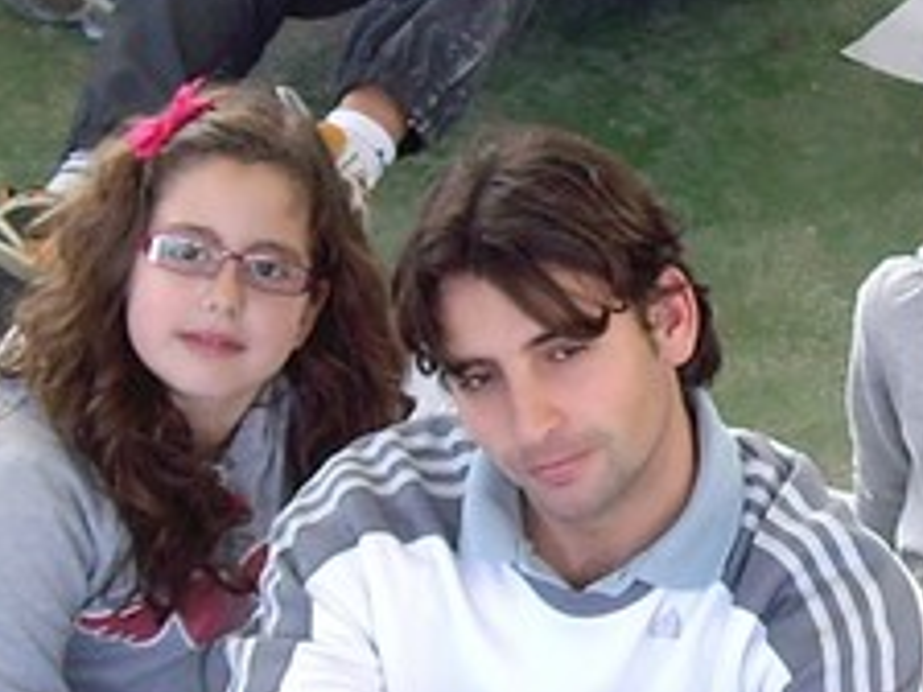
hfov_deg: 9.2
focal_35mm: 215
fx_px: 5733
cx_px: 845
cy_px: 165
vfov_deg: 6.9
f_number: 3
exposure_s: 1/80
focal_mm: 7.6
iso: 100
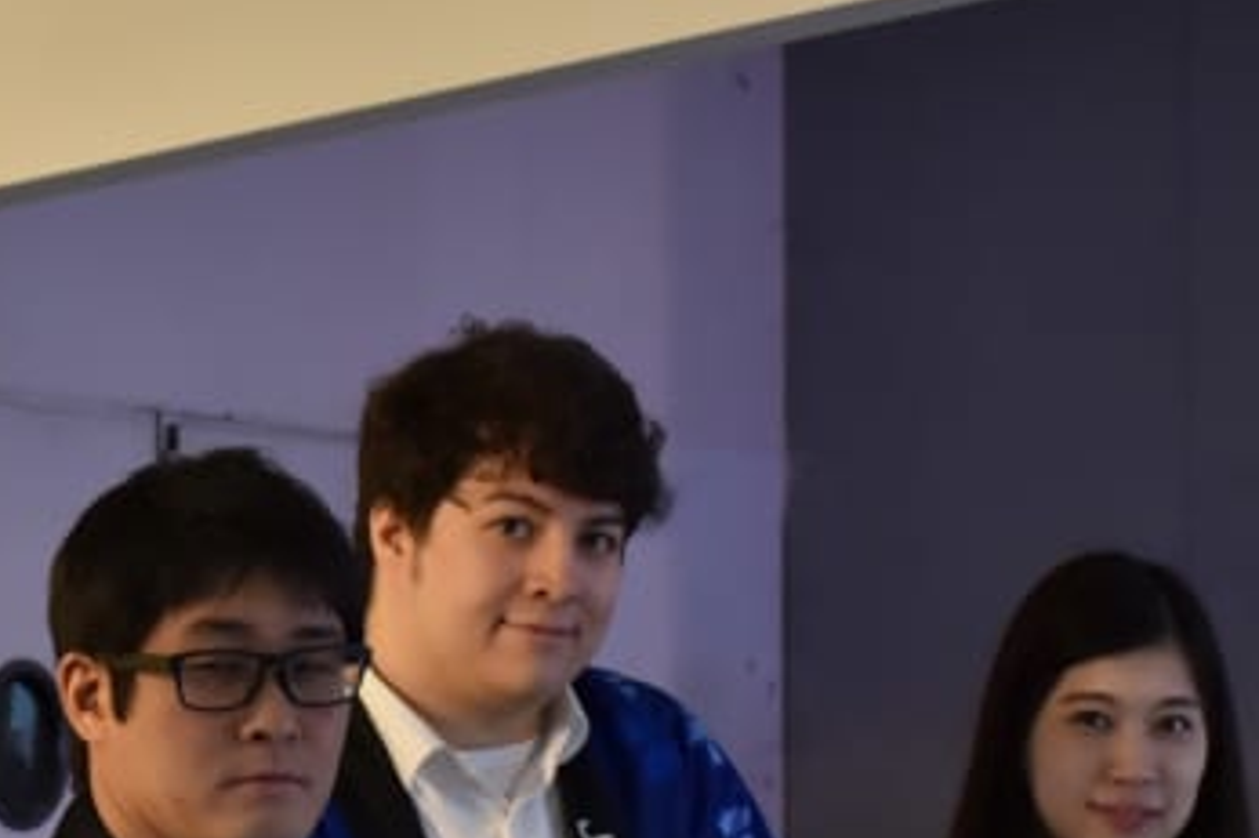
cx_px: 301
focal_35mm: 124
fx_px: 4334
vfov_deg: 10.9
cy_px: 876
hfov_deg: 16.4
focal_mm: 28
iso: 640
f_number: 6.3
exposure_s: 1/30
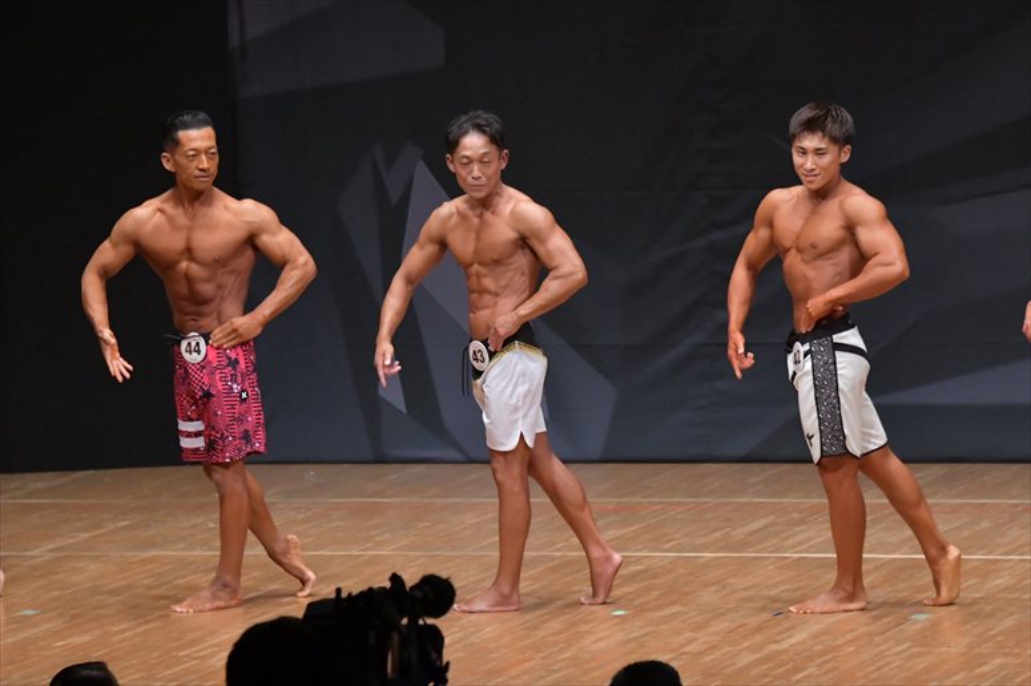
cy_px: 343
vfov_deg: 5.4
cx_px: 516
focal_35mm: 255
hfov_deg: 8.1
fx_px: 7299
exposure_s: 1/400
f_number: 5.6
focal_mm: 170
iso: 6400
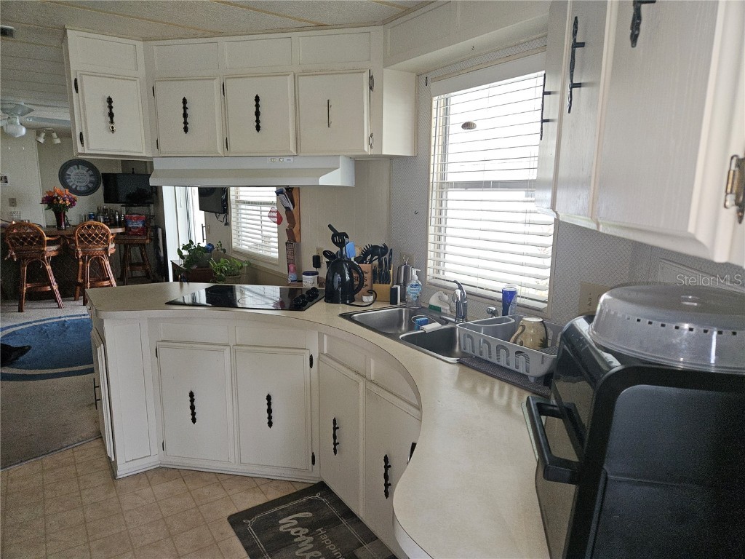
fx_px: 495
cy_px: 280
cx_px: 372
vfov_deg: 58.9
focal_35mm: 23
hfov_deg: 73.9
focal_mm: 5.4
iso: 100
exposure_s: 1/60
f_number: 1.8
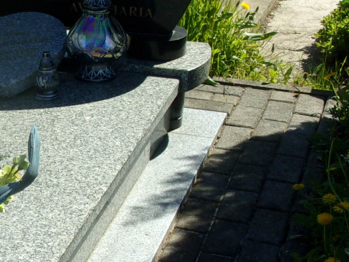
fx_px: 867
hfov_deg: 21.1
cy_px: 182
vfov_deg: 17.1
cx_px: -74
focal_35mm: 86
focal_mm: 5.1
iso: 80
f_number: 10.8
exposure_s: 1/70
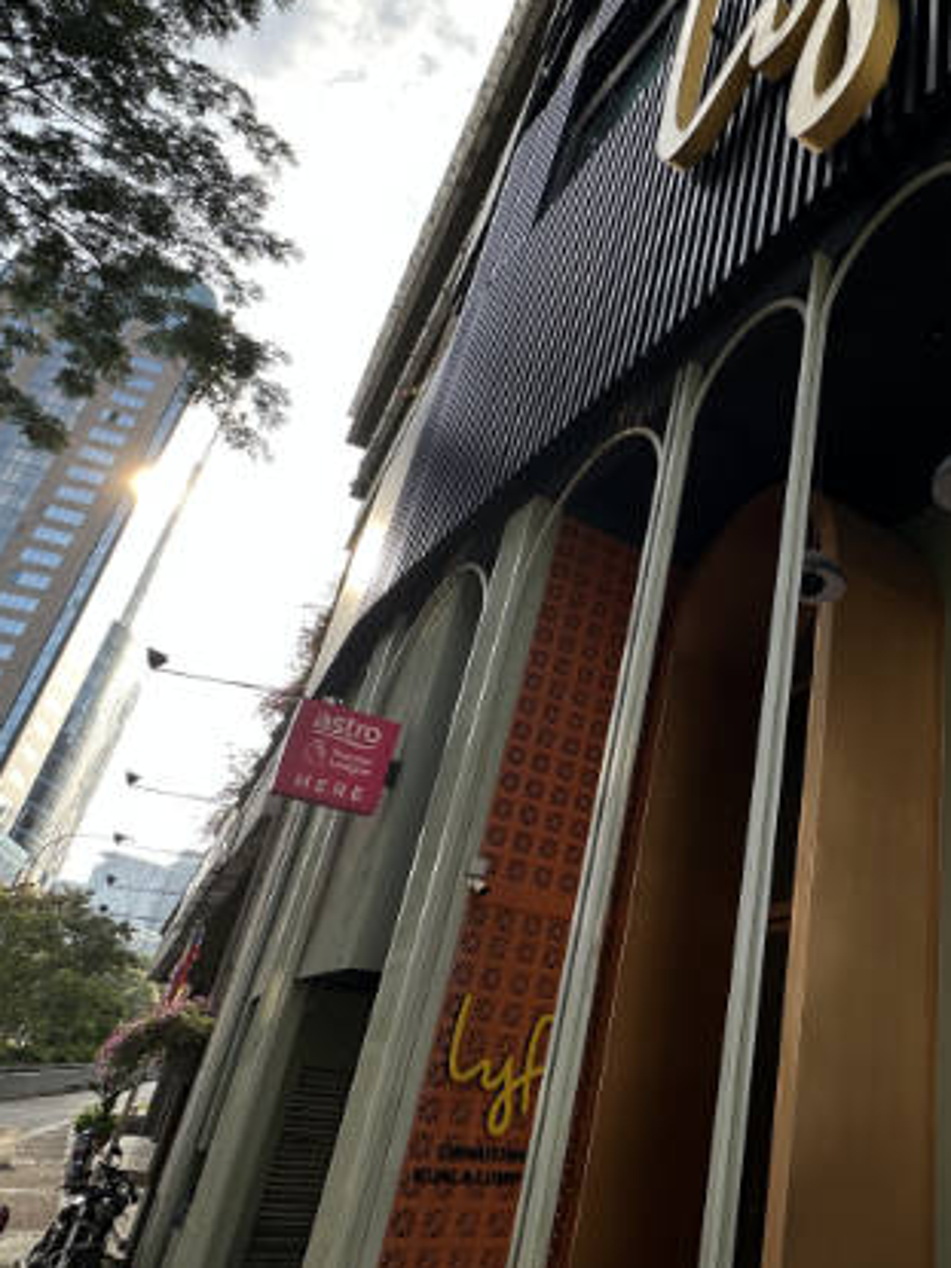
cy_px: 614
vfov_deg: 65.3
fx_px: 990
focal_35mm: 27
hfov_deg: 46.6
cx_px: 847
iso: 40
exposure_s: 1/254
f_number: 2.2
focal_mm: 2.2
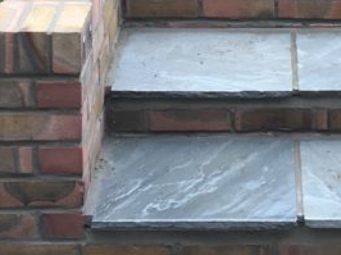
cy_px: -111
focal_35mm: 131
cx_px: 290
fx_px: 1289
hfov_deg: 14.9
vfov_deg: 10.9
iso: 32
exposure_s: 1/100
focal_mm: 4.15
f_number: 2.2
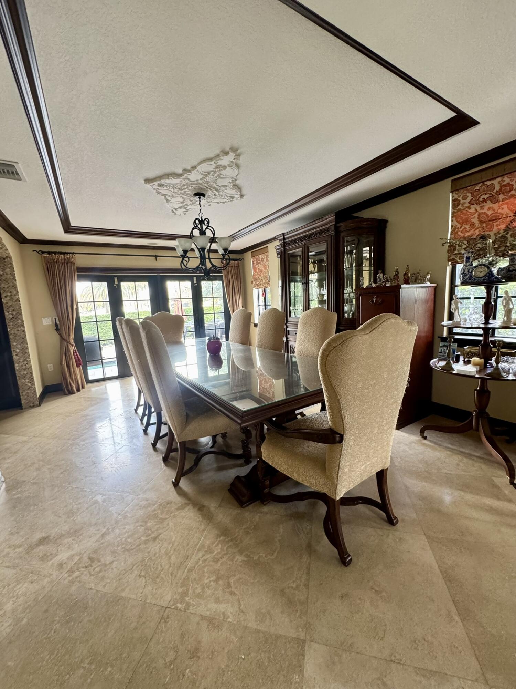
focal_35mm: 14
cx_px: 258
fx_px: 278
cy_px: 344
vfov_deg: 102.1
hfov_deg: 85.7
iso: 400
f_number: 2.2
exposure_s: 1/60
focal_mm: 2.22
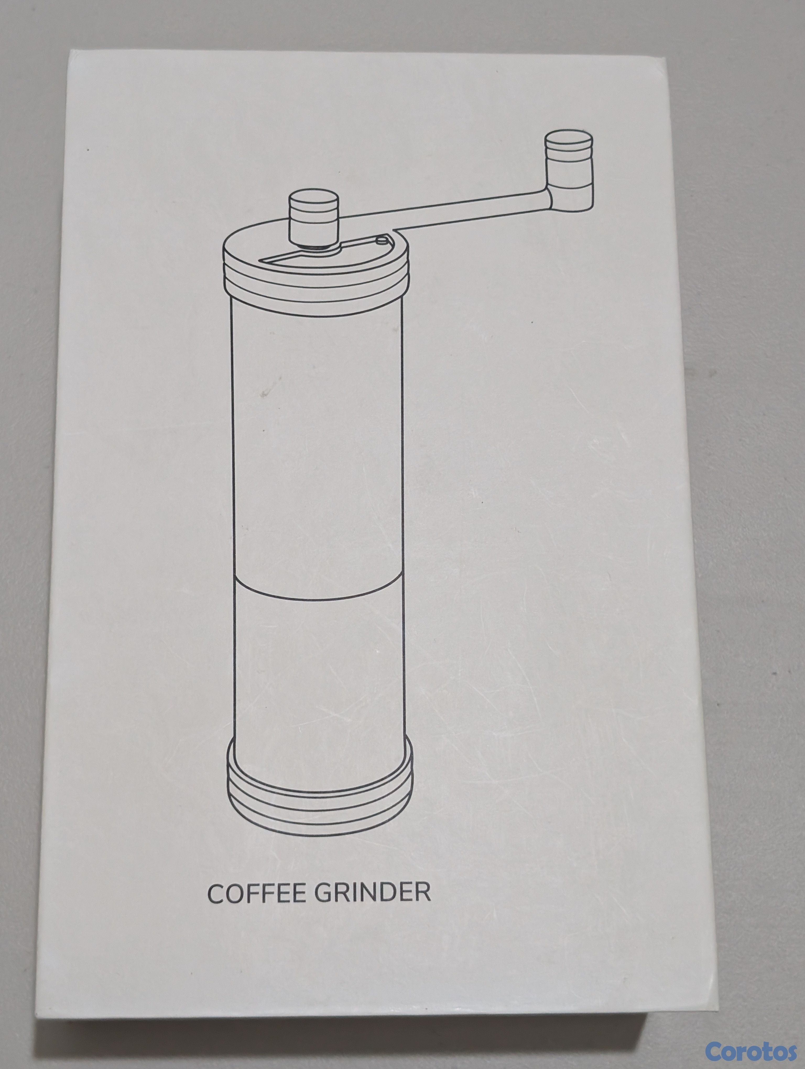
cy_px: 534
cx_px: 402
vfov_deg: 38.9
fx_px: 1516
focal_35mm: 49
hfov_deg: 29.7
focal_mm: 6.9
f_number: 1.68
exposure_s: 1/40
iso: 425
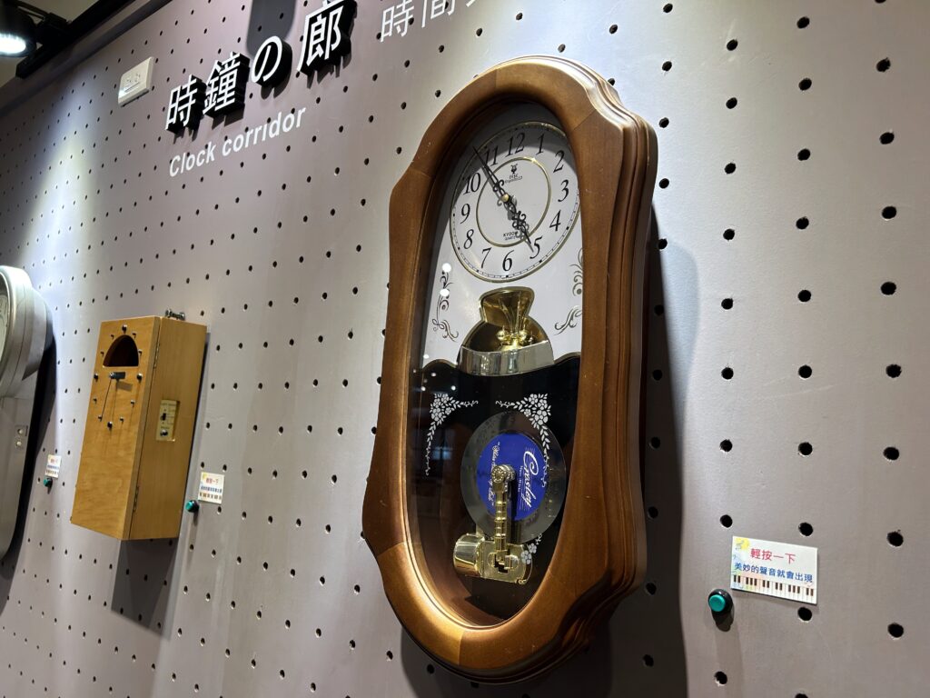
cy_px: 349
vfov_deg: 53.1
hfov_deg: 67.3
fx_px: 699
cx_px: 465
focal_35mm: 26
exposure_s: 1/120
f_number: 1.5
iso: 80
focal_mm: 5.7
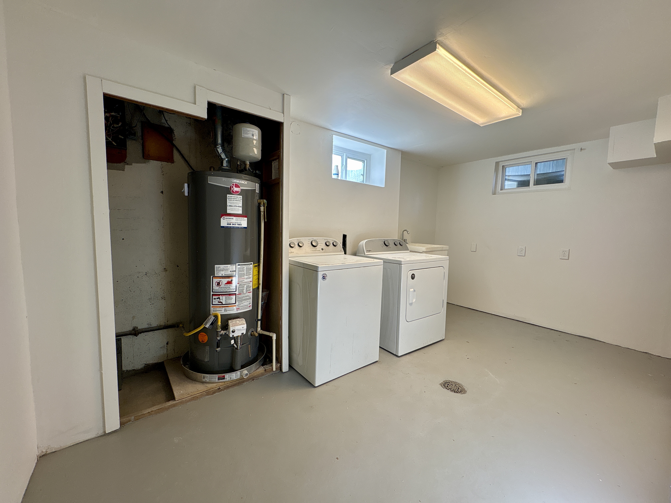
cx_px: 336
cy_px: 252
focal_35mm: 14
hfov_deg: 102.1
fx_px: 271
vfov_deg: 85.7
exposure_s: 1/120
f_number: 2.2
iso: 80
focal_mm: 2.22
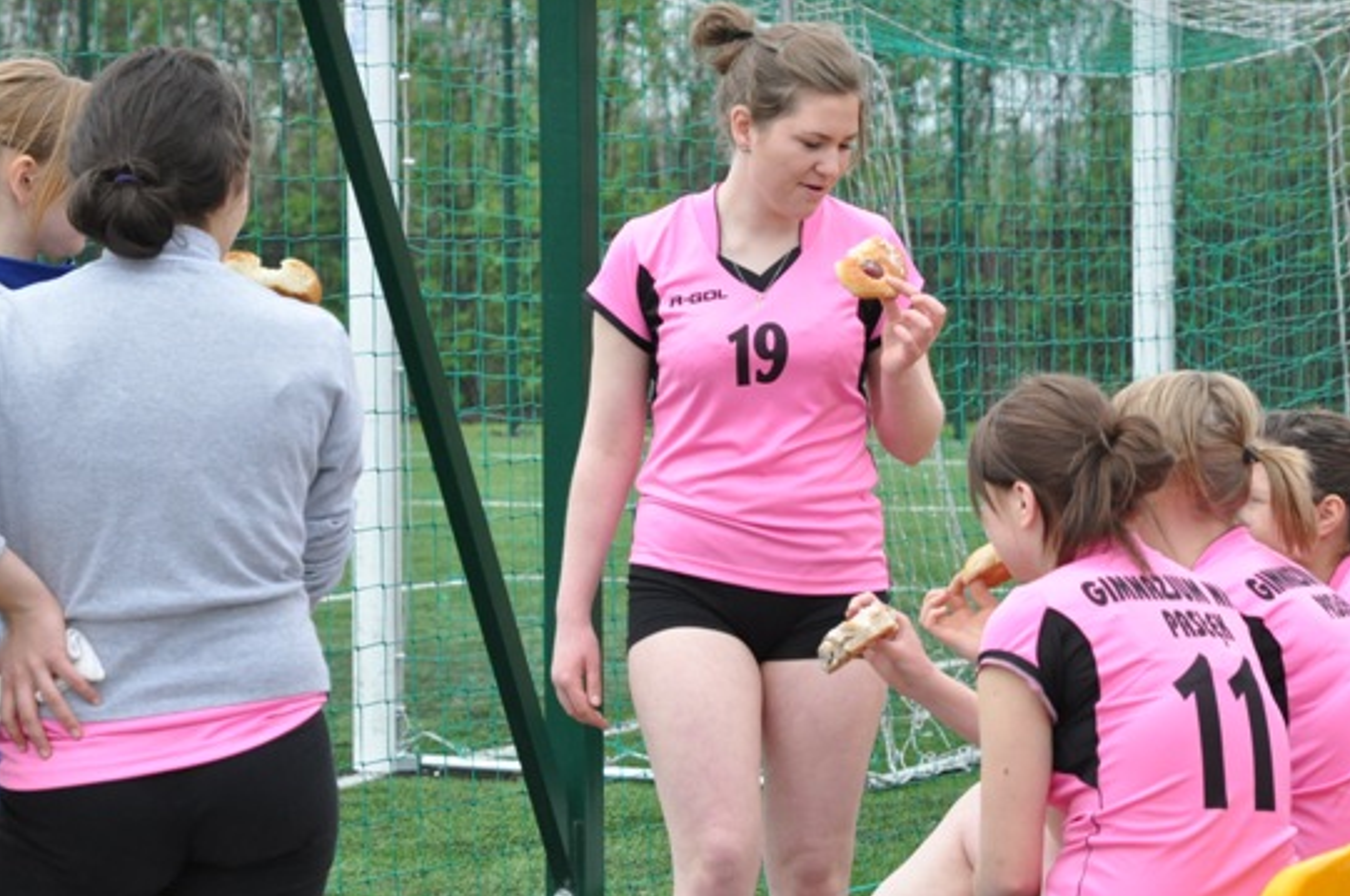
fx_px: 6478
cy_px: 525
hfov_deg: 11.9
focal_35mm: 173
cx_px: 756
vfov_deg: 7.9
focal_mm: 78
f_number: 5.6
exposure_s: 1/2000
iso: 1250
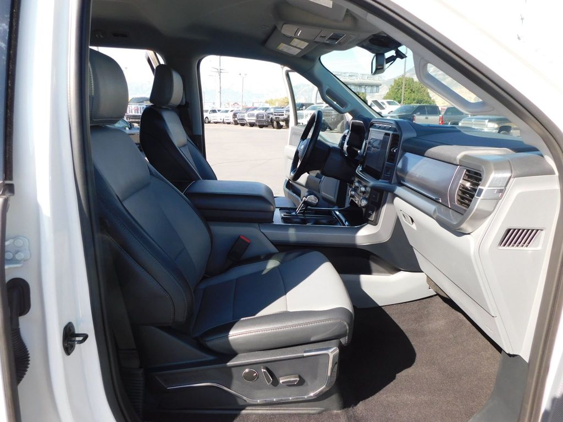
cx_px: 282
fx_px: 374
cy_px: 211
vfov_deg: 58.9
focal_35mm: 23
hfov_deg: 73.9
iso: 125
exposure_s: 1/500
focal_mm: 4
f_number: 3
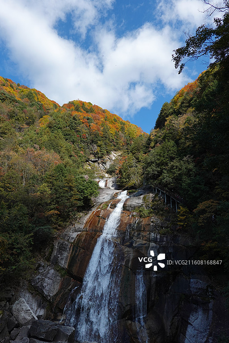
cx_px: 112
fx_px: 239
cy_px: 177
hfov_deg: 51.3
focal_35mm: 25
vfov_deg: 71.5
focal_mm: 9
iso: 125
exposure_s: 1/1000
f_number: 4
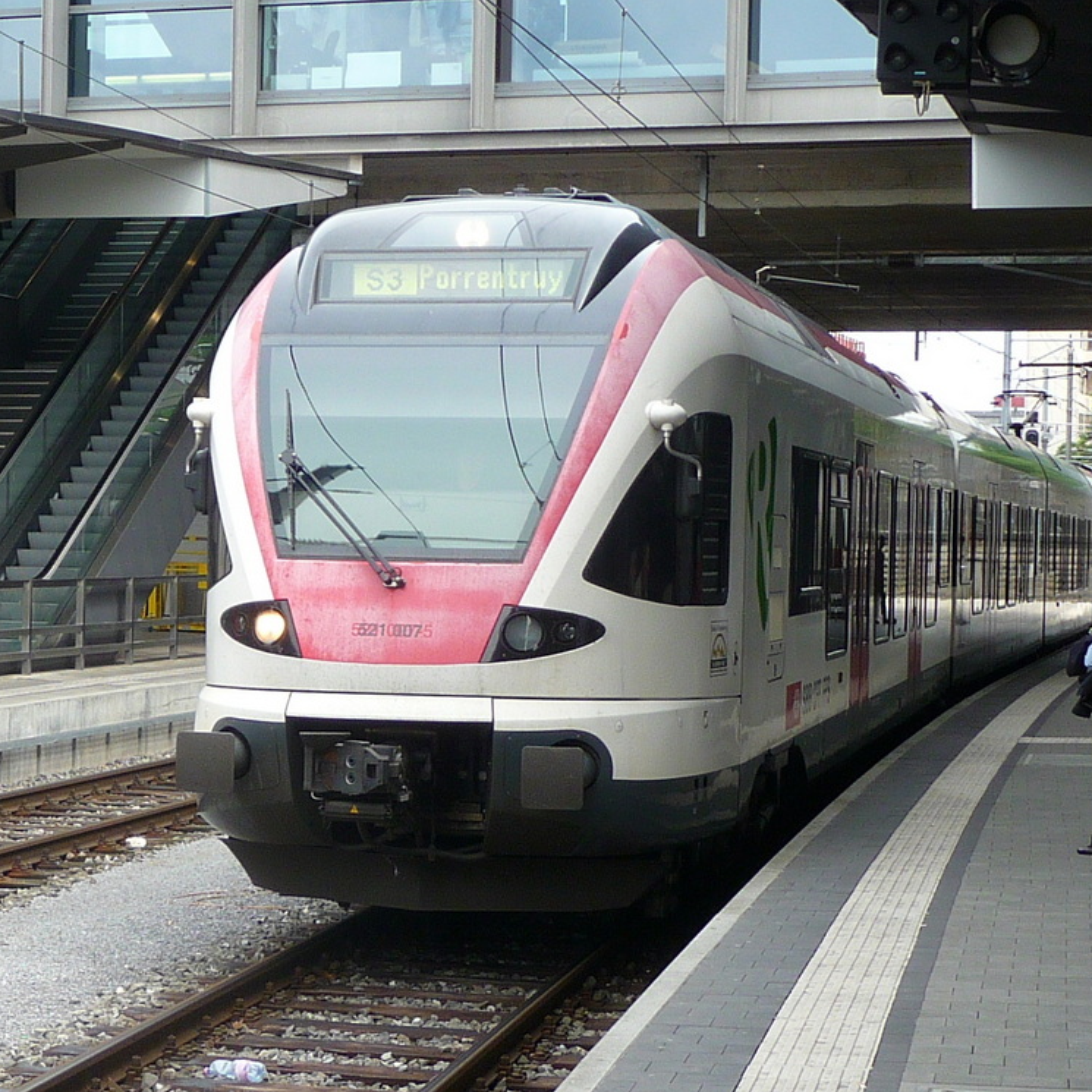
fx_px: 1820
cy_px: 548
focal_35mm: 51
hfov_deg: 33.4
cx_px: 601
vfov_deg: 33.4
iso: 100
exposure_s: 1/200
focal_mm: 7.1
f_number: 4
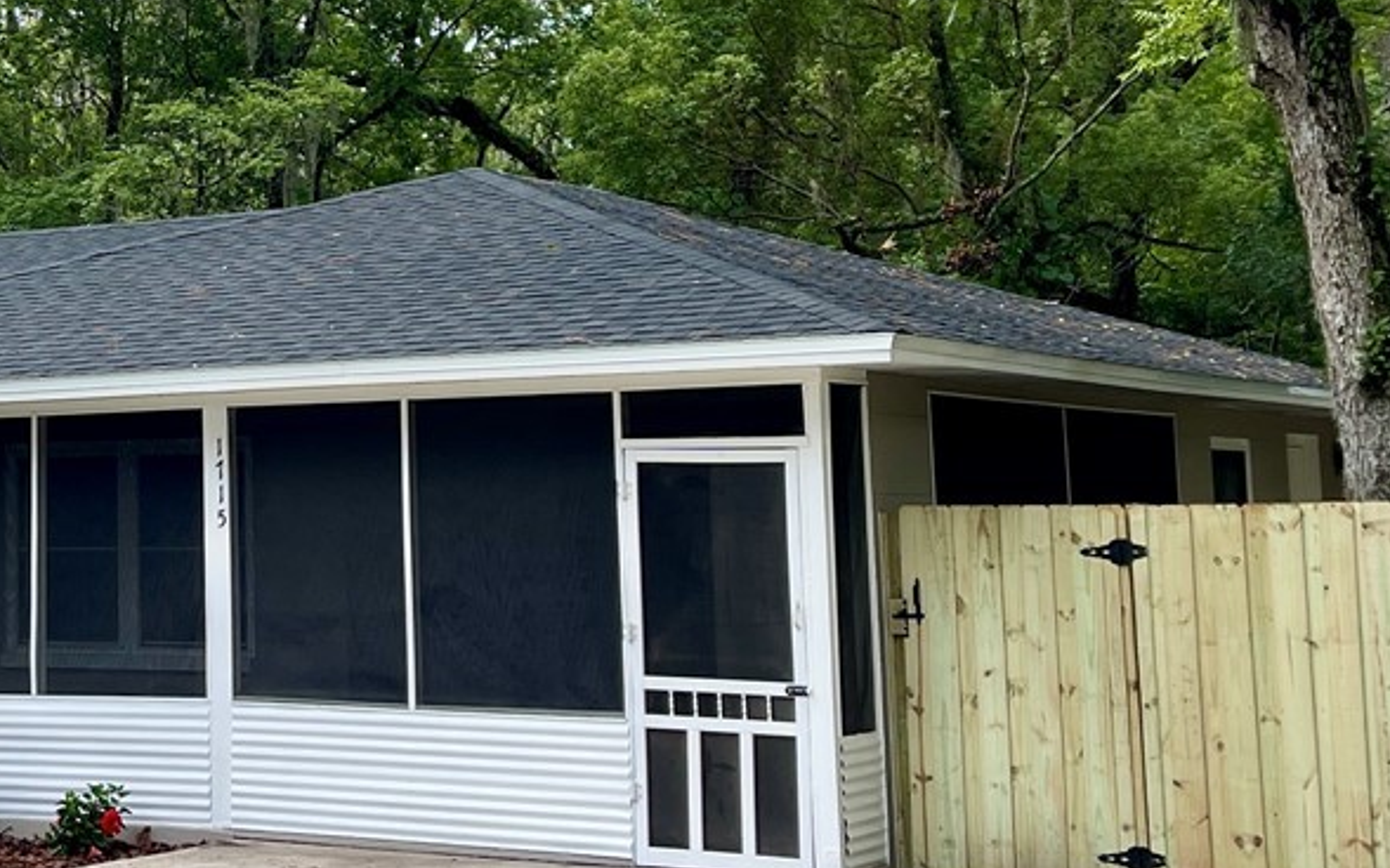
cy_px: 118
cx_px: 208
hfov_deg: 27.8
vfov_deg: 17.9
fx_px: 2727
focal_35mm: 72
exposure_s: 1/704
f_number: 1.6
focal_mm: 5.1
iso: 32
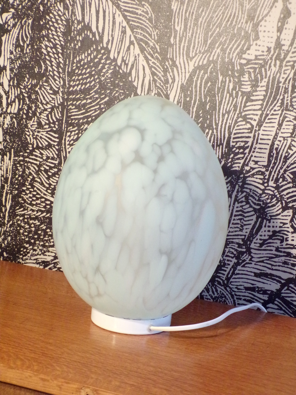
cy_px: 198
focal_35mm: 49
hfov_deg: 29.7
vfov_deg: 38.9
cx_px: 148
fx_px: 559
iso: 800
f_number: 3.5
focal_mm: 8.7
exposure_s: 1/56
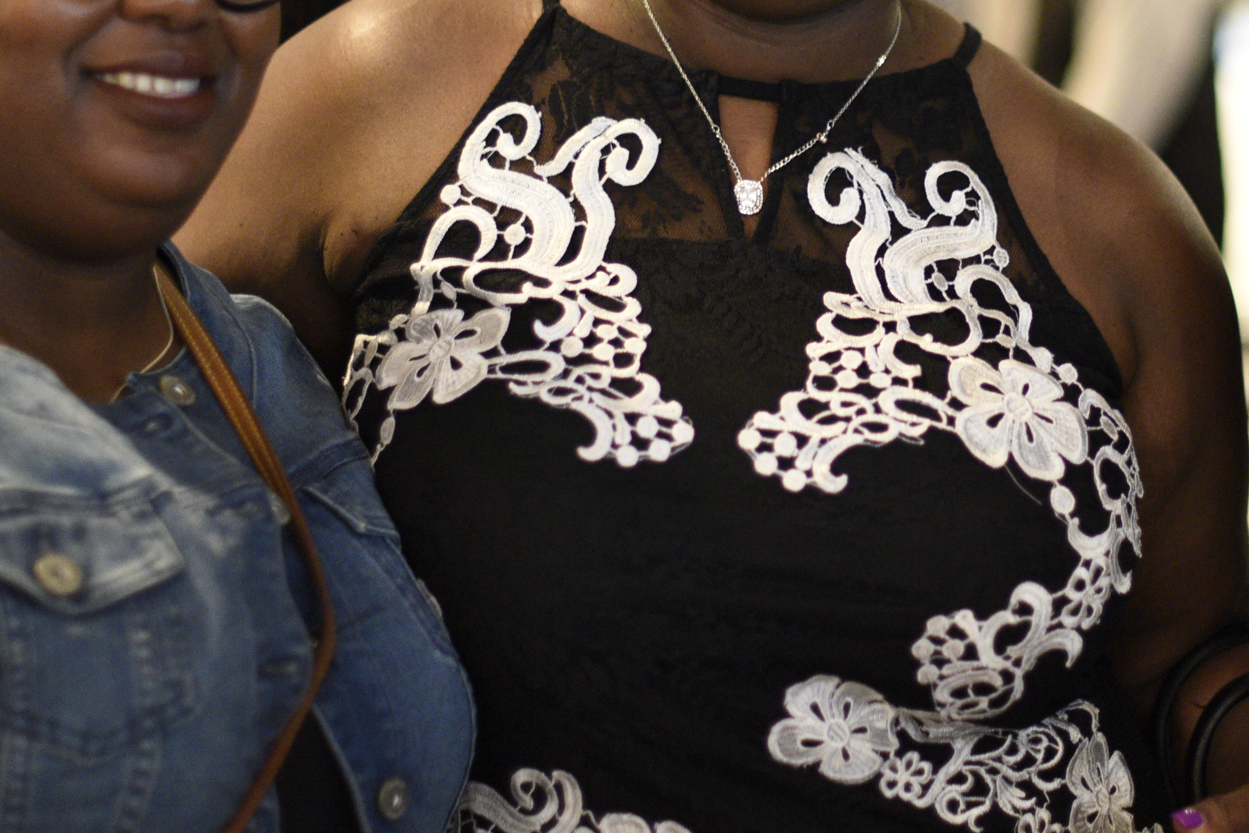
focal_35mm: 107
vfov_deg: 12.7
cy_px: 102
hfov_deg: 19.0
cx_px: 842
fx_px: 3713
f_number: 1.4
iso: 2500
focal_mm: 50
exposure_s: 1/100
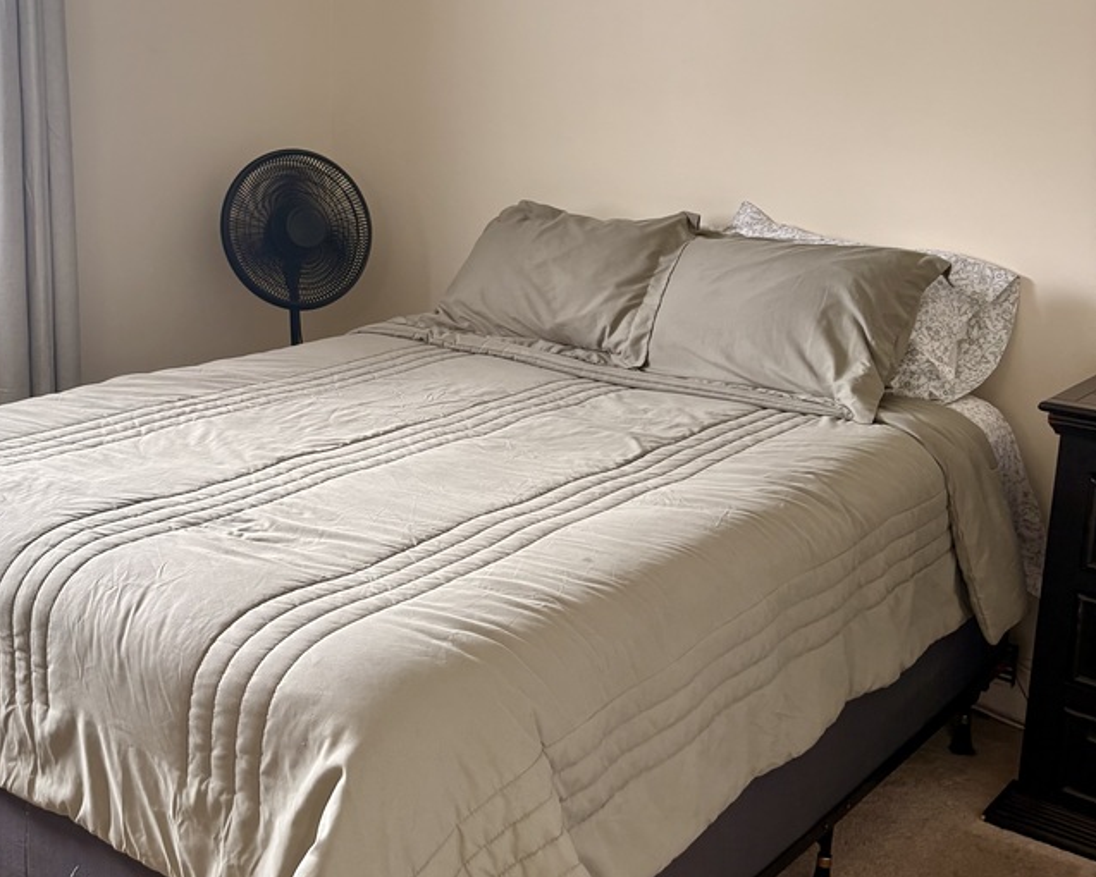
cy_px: 347
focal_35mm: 43
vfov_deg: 34.8
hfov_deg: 42.5
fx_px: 1395
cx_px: 401
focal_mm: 5.96
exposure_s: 1/120
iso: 100
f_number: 1.6
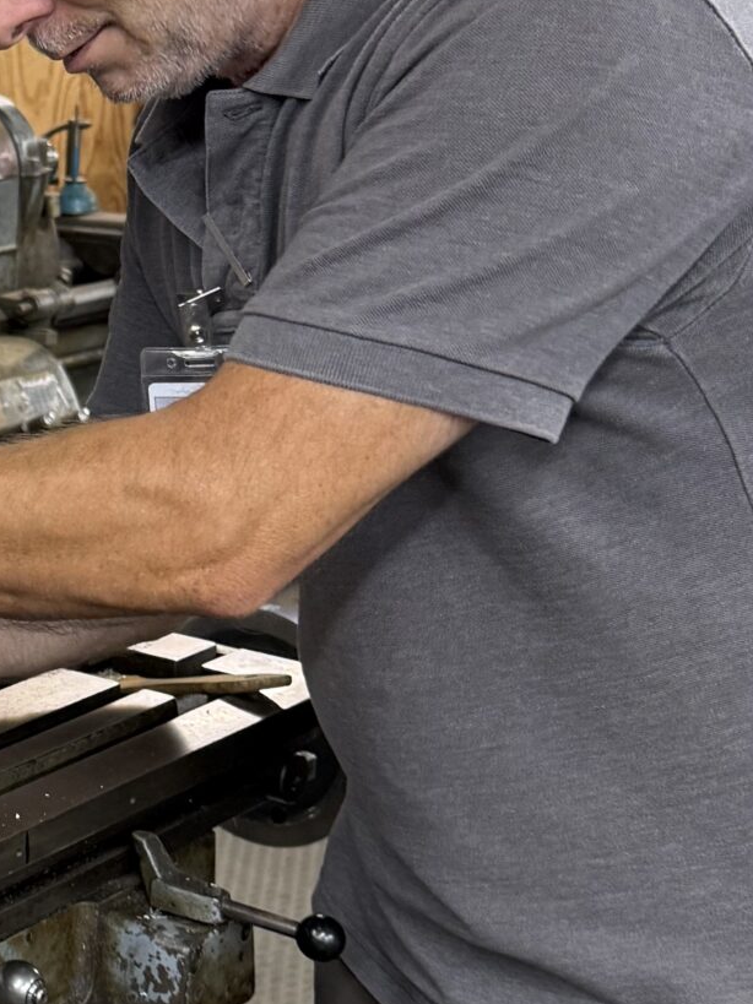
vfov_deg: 26.0
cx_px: -345
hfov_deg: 17.8
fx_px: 2176
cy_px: 462
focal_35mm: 75
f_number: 1.78
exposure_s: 1/60
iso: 200
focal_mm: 6.76
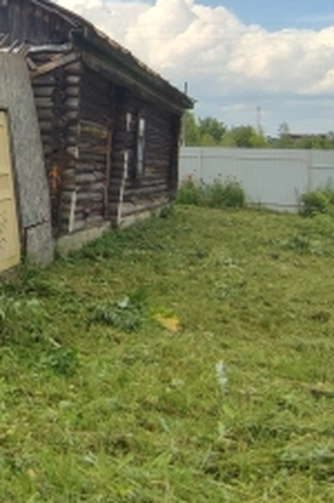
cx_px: -139
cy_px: 167
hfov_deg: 24.2
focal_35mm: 46
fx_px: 642
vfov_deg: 42.2
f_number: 2.2
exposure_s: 1/1576
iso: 50
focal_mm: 1.65
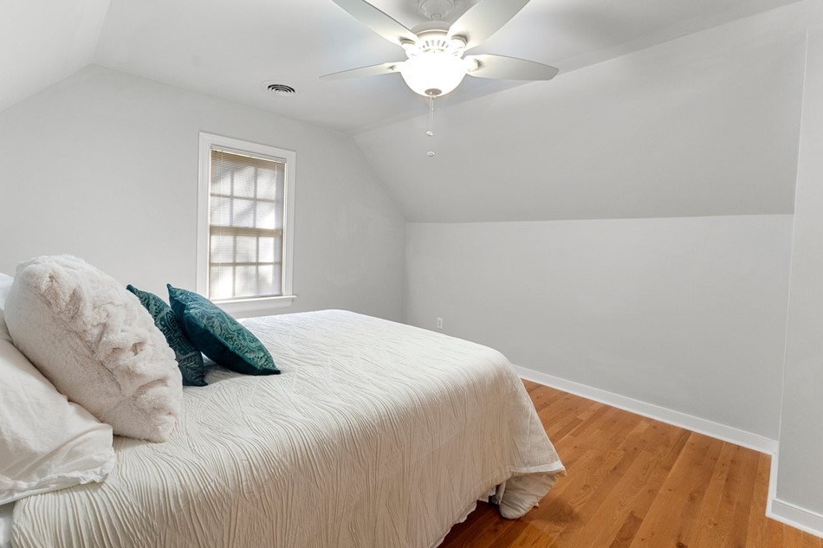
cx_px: 397
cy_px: 256
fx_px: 366
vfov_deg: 73.6
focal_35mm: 16
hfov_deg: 96.7
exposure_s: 1/8
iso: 1000
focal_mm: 14
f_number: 7.1
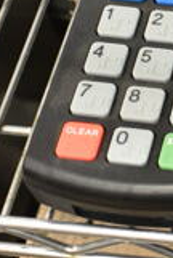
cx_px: 394
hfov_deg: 8.4
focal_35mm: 153
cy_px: 46
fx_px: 1098
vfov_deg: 13.3
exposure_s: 1/30
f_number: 3.5
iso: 720
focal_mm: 18
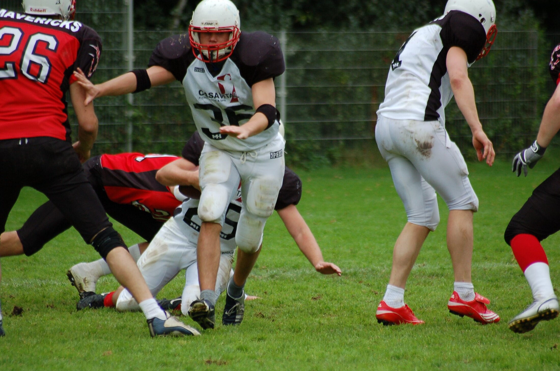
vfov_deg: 3.8
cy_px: 186
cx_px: 280
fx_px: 5589
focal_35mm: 360
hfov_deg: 5.7
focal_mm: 240
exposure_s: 1/500
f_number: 5.3
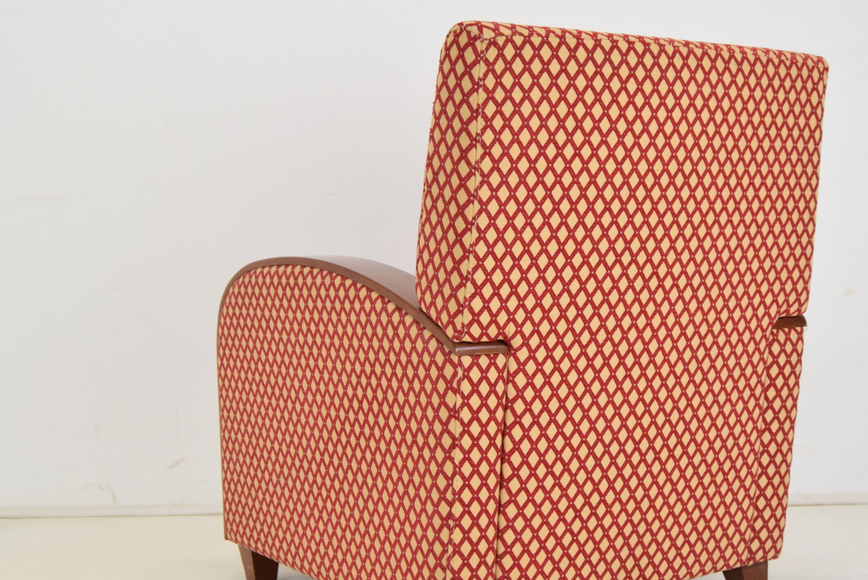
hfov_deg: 36.2
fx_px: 1327
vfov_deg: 24.6
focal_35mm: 55
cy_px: 315
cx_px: 478
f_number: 7.1
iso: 1600
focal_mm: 26
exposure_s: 1/200
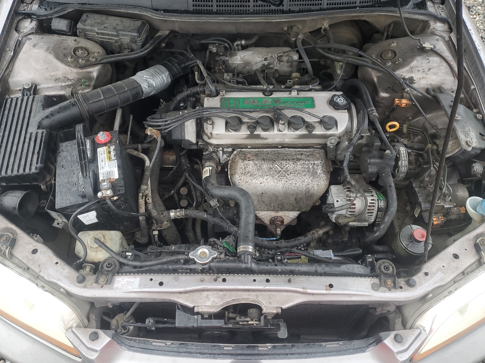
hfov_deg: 67.3
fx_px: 364
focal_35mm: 26
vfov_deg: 53.1
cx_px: 242
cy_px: 182
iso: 78
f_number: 1.5
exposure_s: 1/60.2
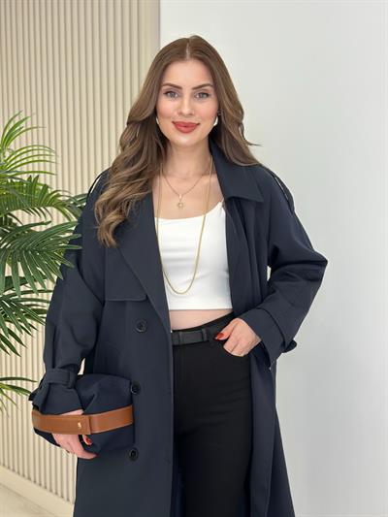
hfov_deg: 30.3
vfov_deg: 39.6
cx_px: 194
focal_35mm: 48
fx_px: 717
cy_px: 258
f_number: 1.78
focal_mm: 6.86
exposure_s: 1/308
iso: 80
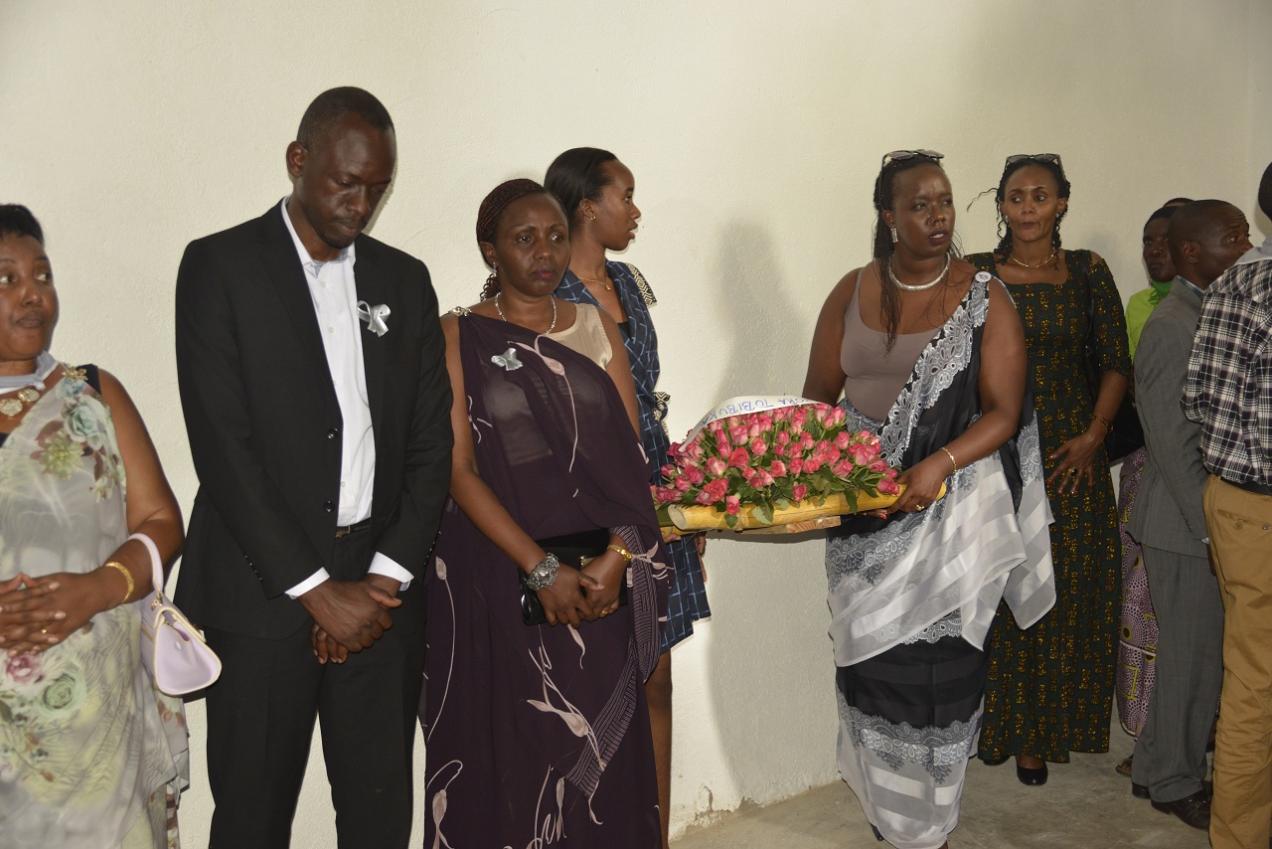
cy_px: 424
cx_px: 636
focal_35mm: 40
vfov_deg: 33.4
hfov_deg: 48.4
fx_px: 1414
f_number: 4
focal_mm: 40
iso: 1600
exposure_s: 1/60
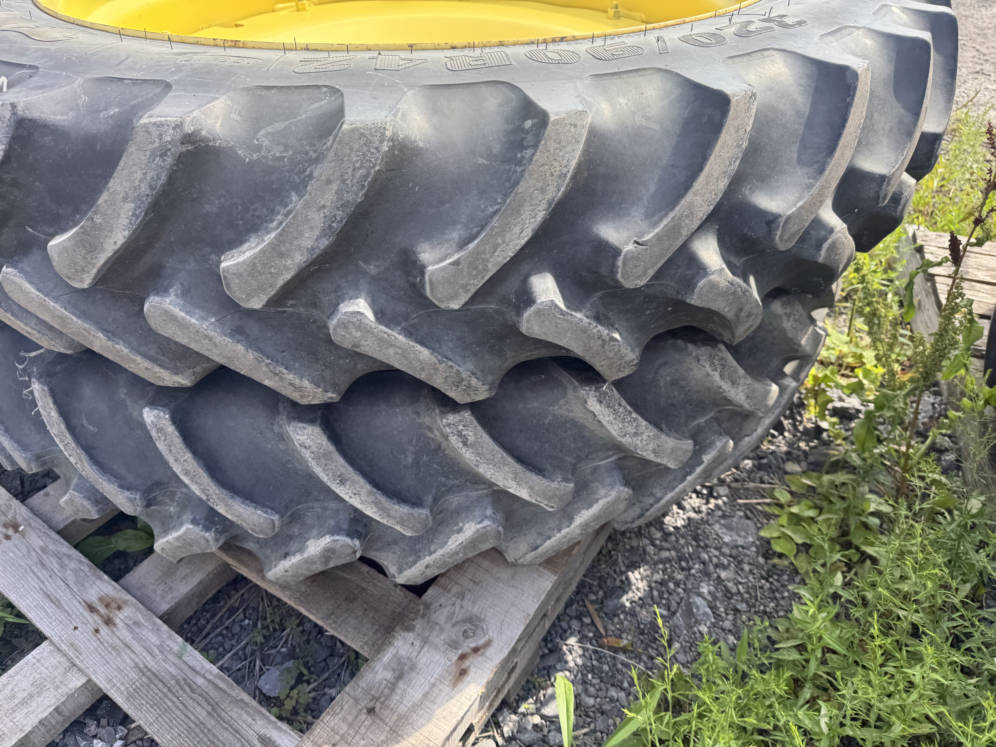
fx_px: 691
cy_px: 374
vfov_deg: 56.8
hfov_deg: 71.6
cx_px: 498
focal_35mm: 24
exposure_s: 1/430
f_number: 1.78
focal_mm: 6.76
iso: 80
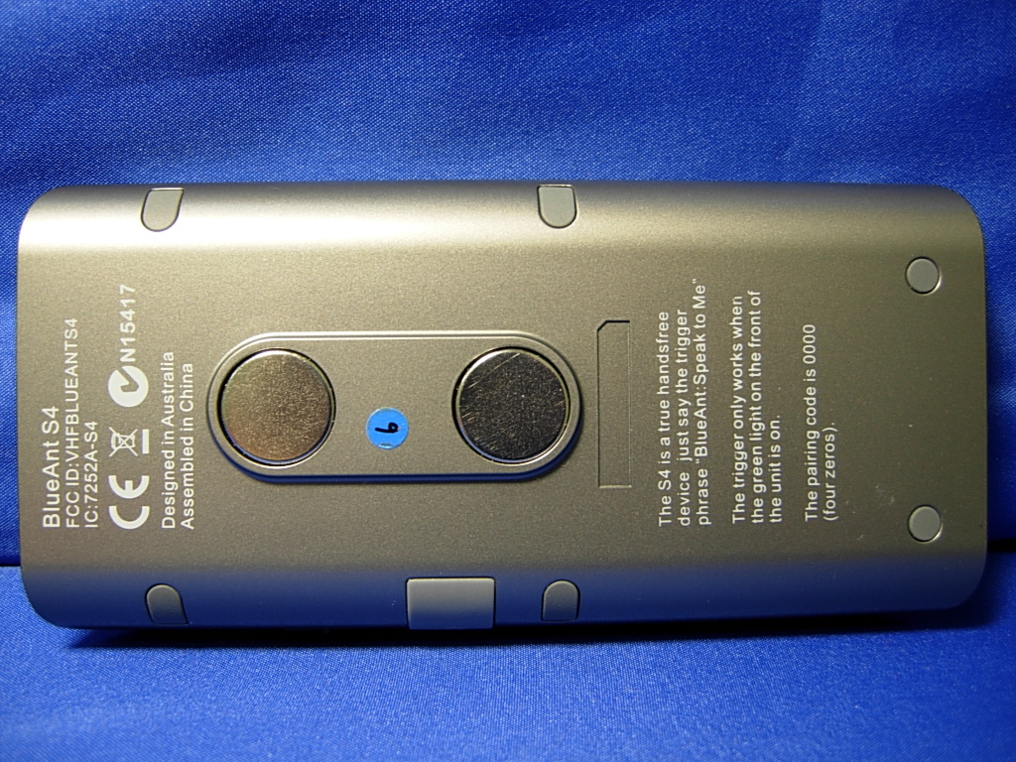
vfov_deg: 39.7
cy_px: 381
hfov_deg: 51.4
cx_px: 508
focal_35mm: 36
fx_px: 1057
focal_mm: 7.5
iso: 50
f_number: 2.7
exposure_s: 1/17.9
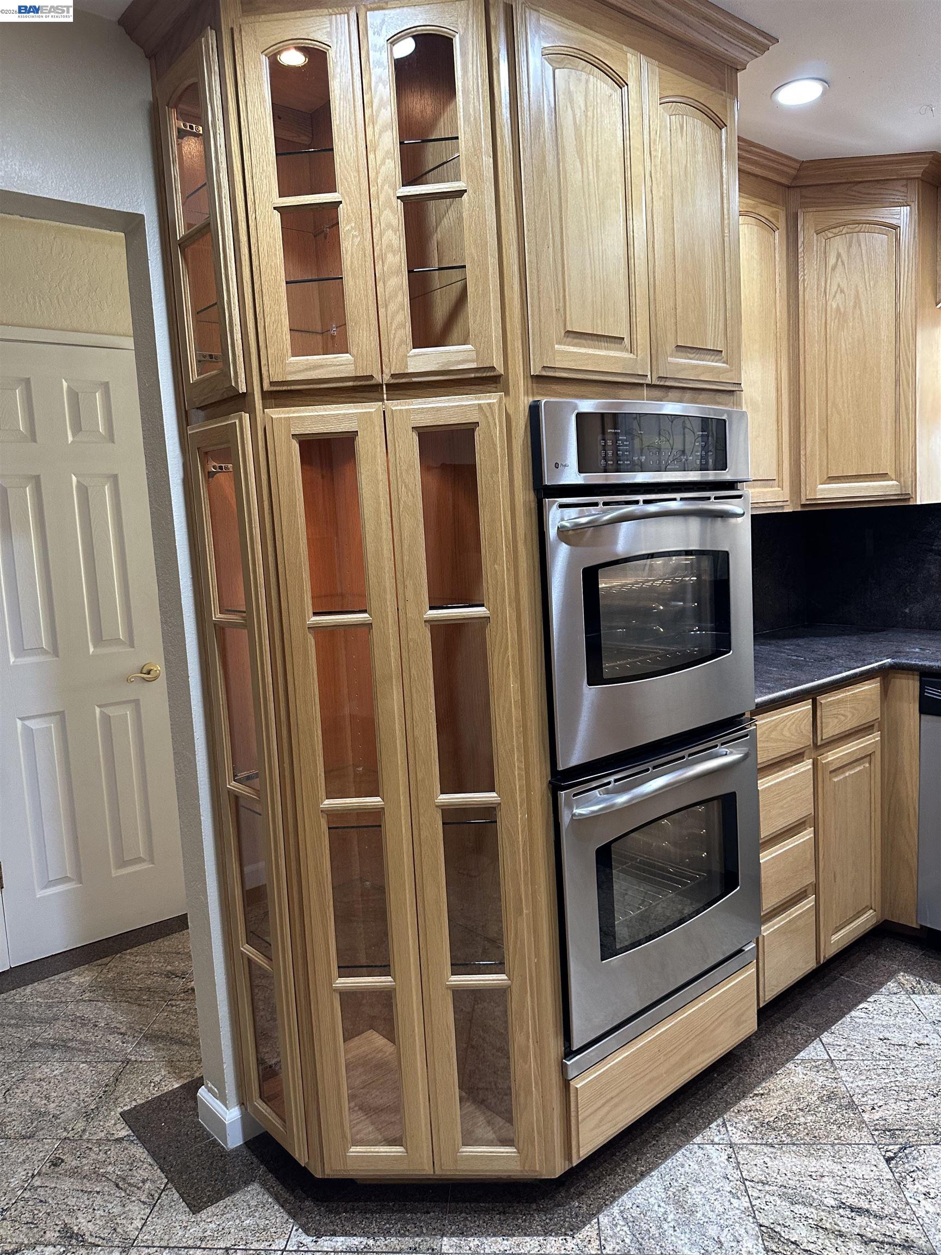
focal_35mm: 24
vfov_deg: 71.6
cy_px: 628
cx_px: 470
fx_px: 870
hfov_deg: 56.8
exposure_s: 1/60
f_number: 1.78
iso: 320
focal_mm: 6.86
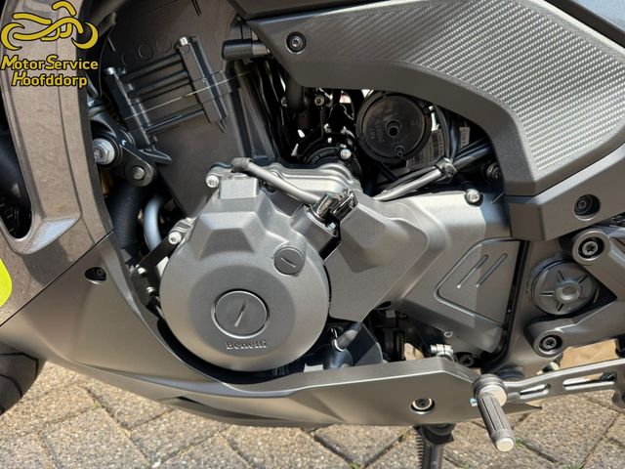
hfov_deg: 71.6
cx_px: 312
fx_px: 433
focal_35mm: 24
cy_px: 234
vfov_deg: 56.8
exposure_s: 1/702
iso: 100
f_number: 1.78
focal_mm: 6.76
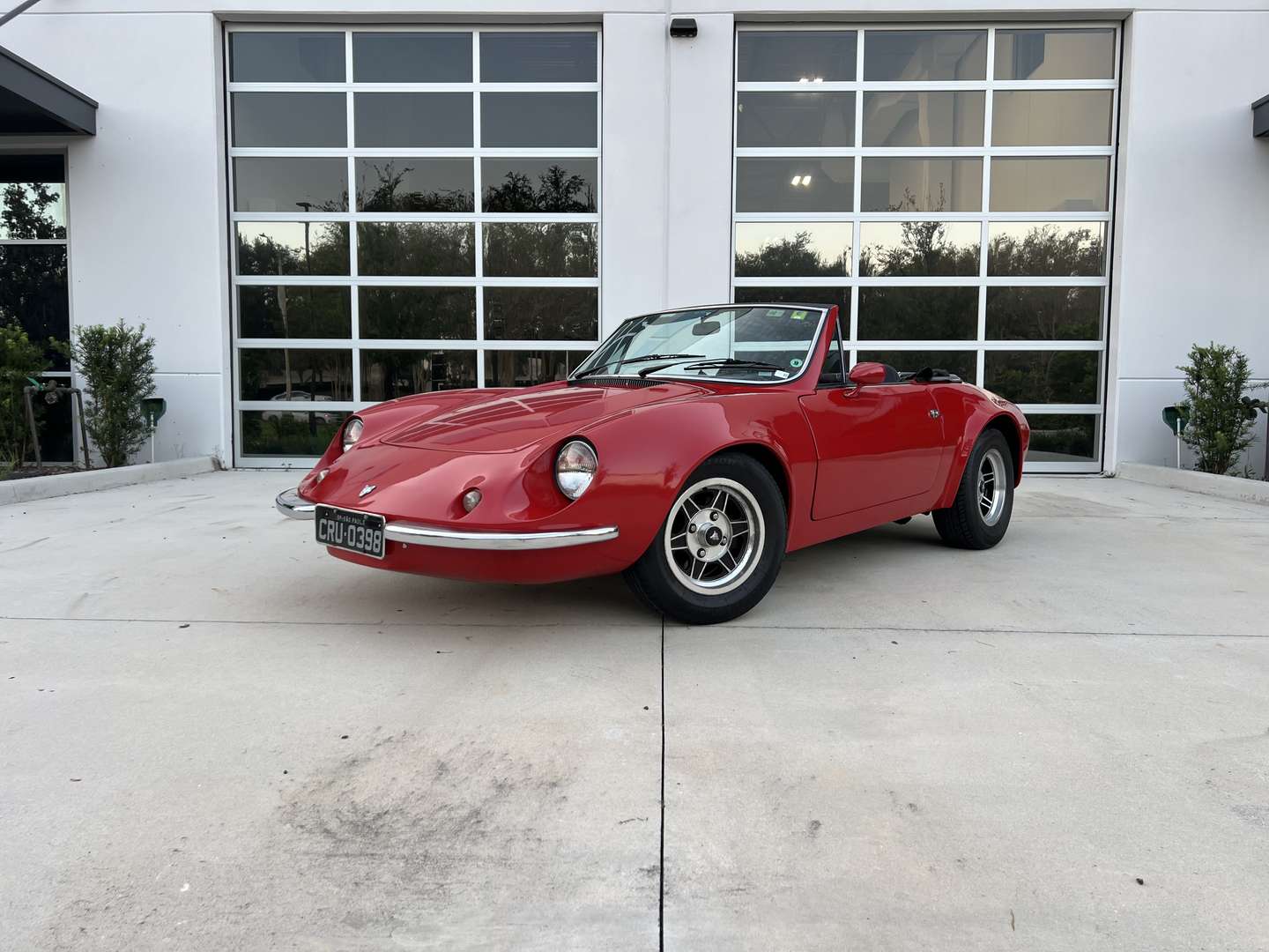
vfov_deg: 53.1
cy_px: 476
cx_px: 634
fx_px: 953
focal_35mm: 26
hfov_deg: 67.3
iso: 32
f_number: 1.5
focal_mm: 5.7
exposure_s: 1/127
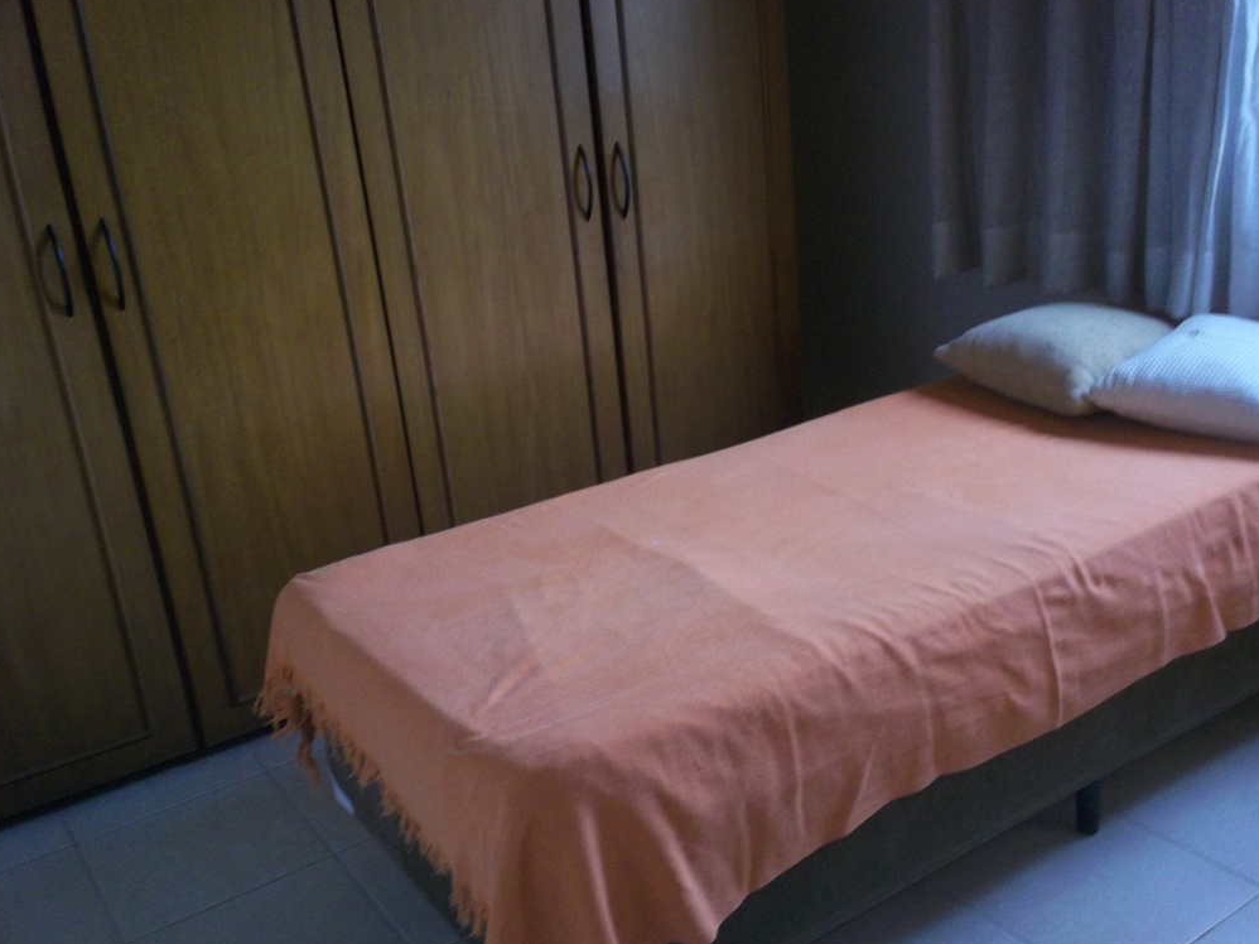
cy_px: 477
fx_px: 1418
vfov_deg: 36.8
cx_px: 630
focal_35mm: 39
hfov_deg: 47.9
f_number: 4.5
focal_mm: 6.3
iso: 160
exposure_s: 1/40
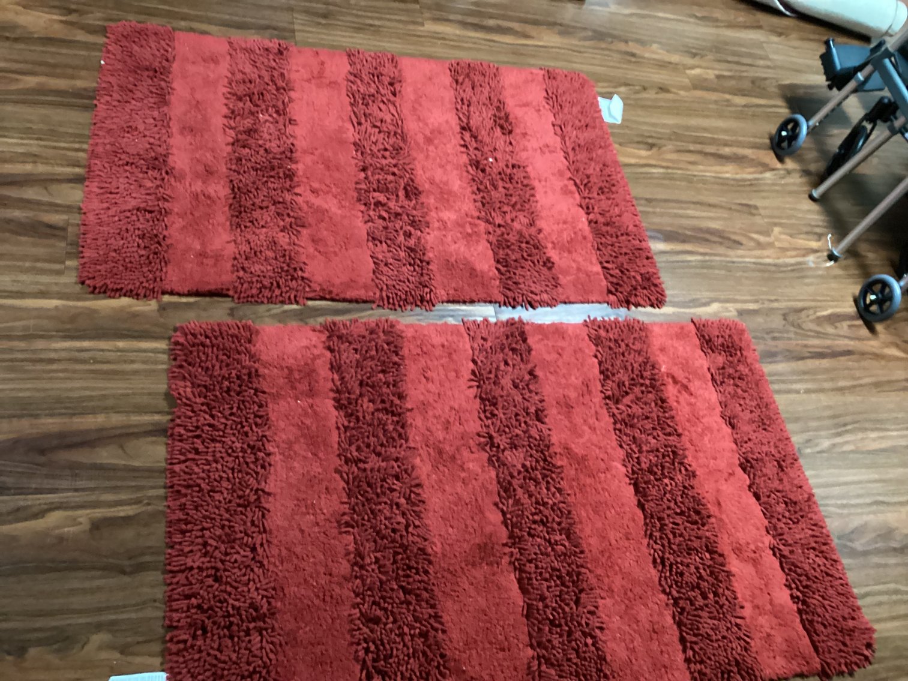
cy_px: 340
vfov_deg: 45.4
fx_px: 813
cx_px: 454
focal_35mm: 31
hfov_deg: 58.3
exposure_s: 1/20
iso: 640
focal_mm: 3.3
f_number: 2.4
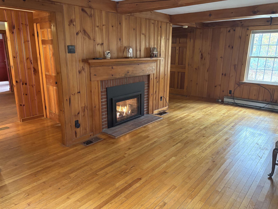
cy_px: 104
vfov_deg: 53.1
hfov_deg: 67.3
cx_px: 139
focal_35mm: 26
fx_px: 209
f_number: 1.6
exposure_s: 1/40
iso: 500
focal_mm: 5.96
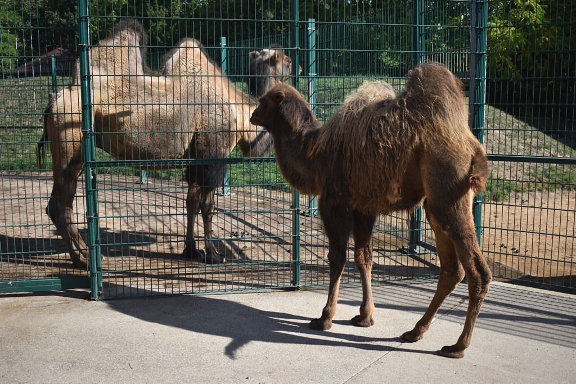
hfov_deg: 49.5
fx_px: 624
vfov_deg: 34.2
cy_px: 192
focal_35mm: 39
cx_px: 288
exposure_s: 1/640
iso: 100
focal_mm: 26
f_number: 4
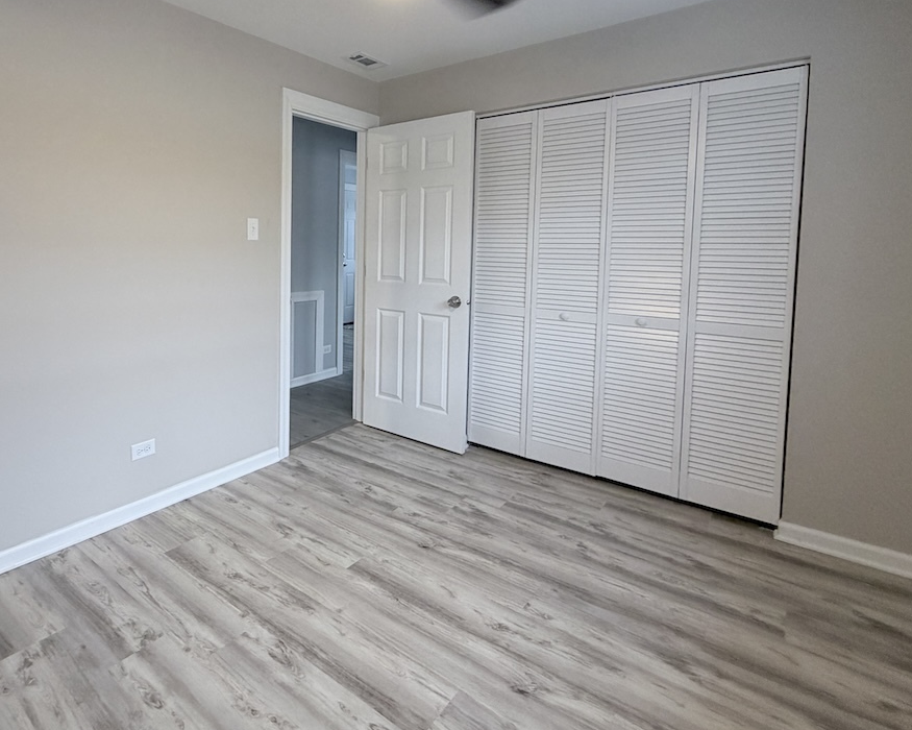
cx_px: 317
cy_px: 274
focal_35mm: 20
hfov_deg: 78.2
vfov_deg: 67.1
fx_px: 540
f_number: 2.2
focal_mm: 2.22
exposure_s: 1/60
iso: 200
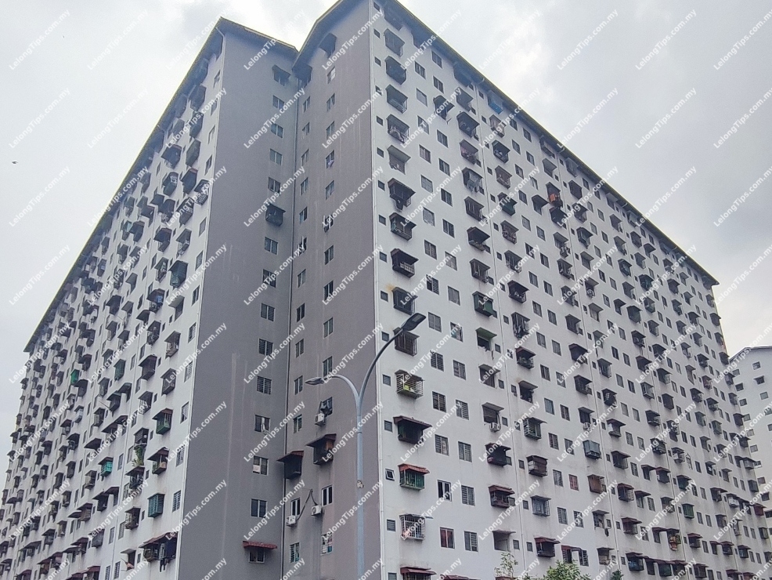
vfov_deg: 78.1
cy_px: 290
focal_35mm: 16
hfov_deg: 94.5
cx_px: 386
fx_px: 357
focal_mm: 1.65
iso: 50
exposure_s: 1/1508
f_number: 2.2
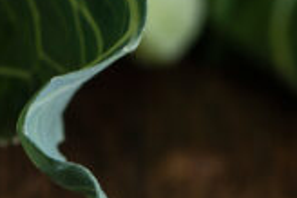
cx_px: -427
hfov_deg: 3.1
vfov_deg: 2.1
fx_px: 5398
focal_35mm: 655
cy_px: -104
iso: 50
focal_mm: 105
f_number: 8
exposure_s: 1/250
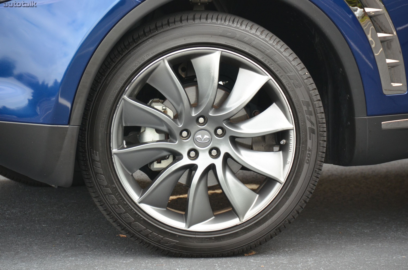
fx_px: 2884
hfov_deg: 8.1
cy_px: 135
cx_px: 204
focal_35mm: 255
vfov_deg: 5.4
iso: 1000
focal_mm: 170
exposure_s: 1/500
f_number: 5.6
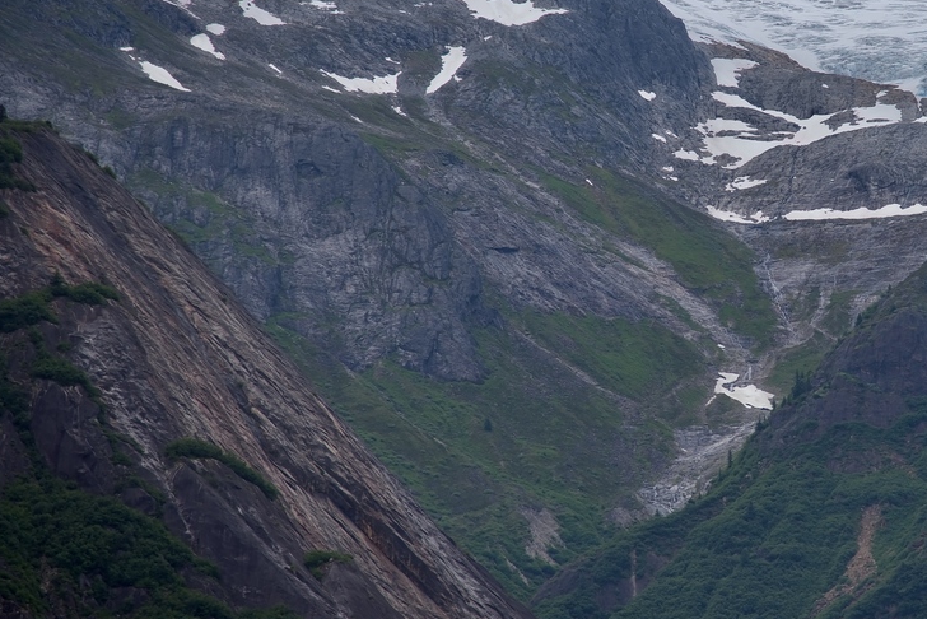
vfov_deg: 6.5
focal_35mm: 211
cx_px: 779
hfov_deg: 9.7
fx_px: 5435
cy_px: 223
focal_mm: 120
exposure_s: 1/250
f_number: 6.3
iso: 100
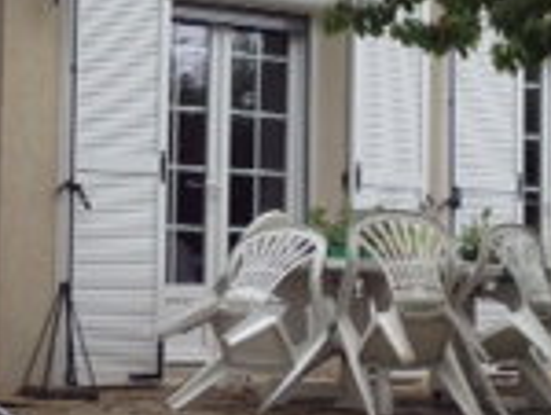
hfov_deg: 13.1
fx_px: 2376
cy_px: 48
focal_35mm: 149
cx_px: 70
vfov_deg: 9.9
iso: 50
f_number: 2.4
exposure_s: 1/332
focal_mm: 4.28
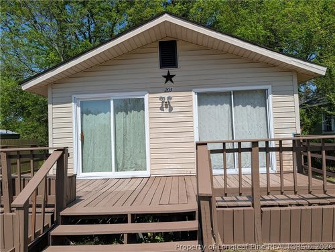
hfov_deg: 71.5
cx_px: 168
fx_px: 232
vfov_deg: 56.9
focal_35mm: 24
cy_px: 126
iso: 18
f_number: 1.68
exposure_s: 1/1517
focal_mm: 6.9
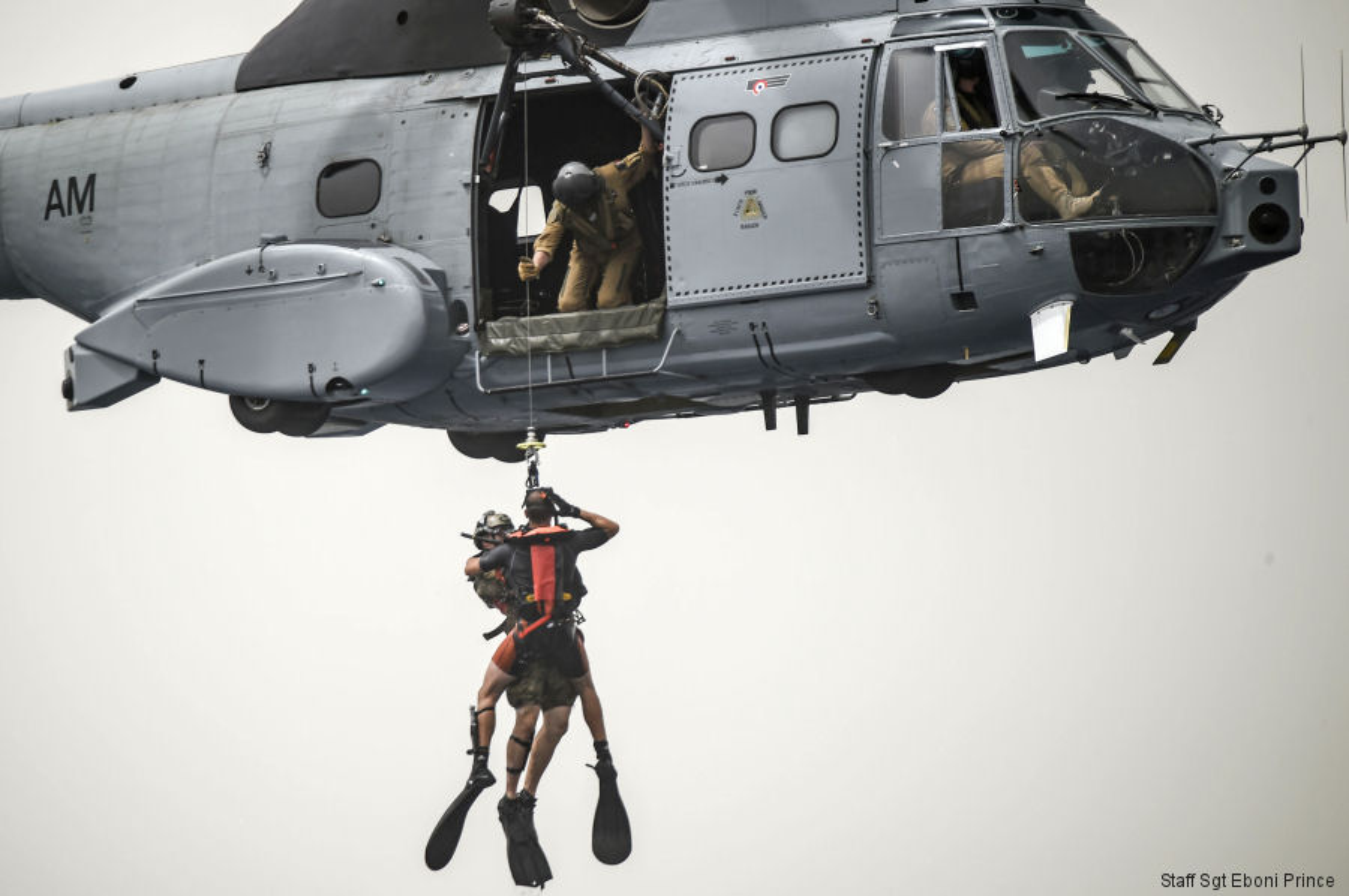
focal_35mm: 500
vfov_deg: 2.7
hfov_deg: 4.1
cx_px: 674
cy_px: 448
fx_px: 18715
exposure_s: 1/800
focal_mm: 500
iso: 200
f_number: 8
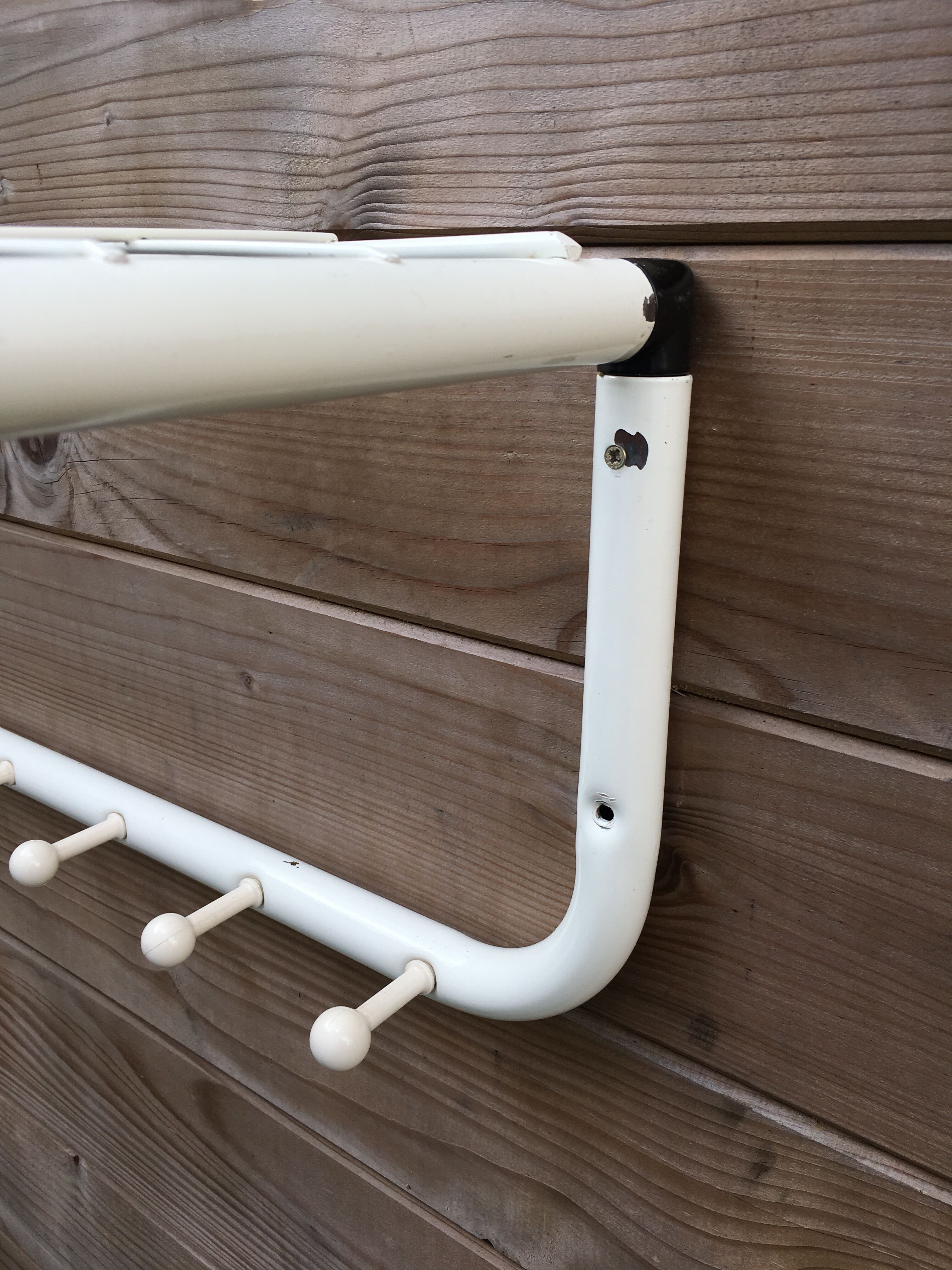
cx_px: 476
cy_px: 635
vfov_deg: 61.7
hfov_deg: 48.2
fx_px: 1063
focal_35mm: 29
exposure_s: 1/295
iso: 25
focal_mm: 4.15
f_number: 2.2
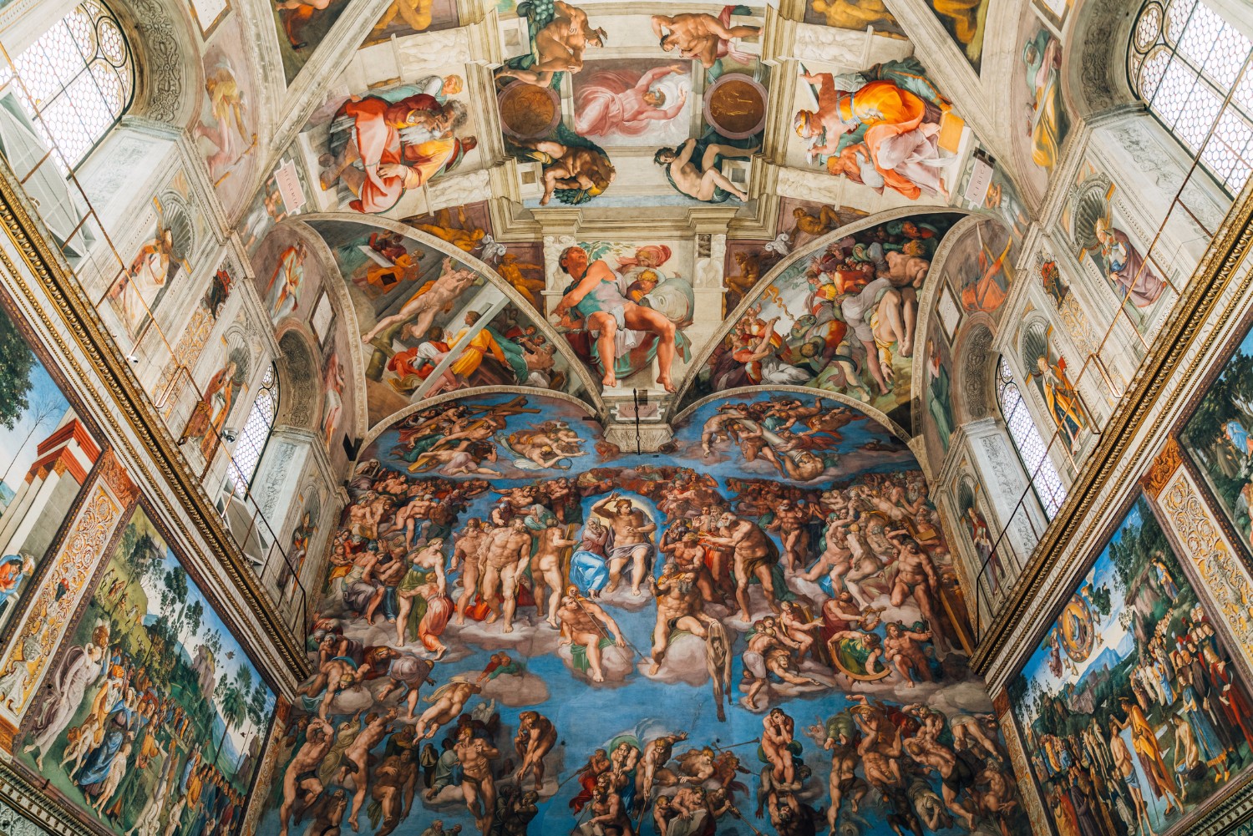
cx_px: 626
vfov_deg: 53.2
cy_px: 418
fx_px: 836
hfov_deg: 73.7
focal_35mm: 24
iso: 640
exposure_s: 1/20
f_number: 2.8
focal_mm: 24
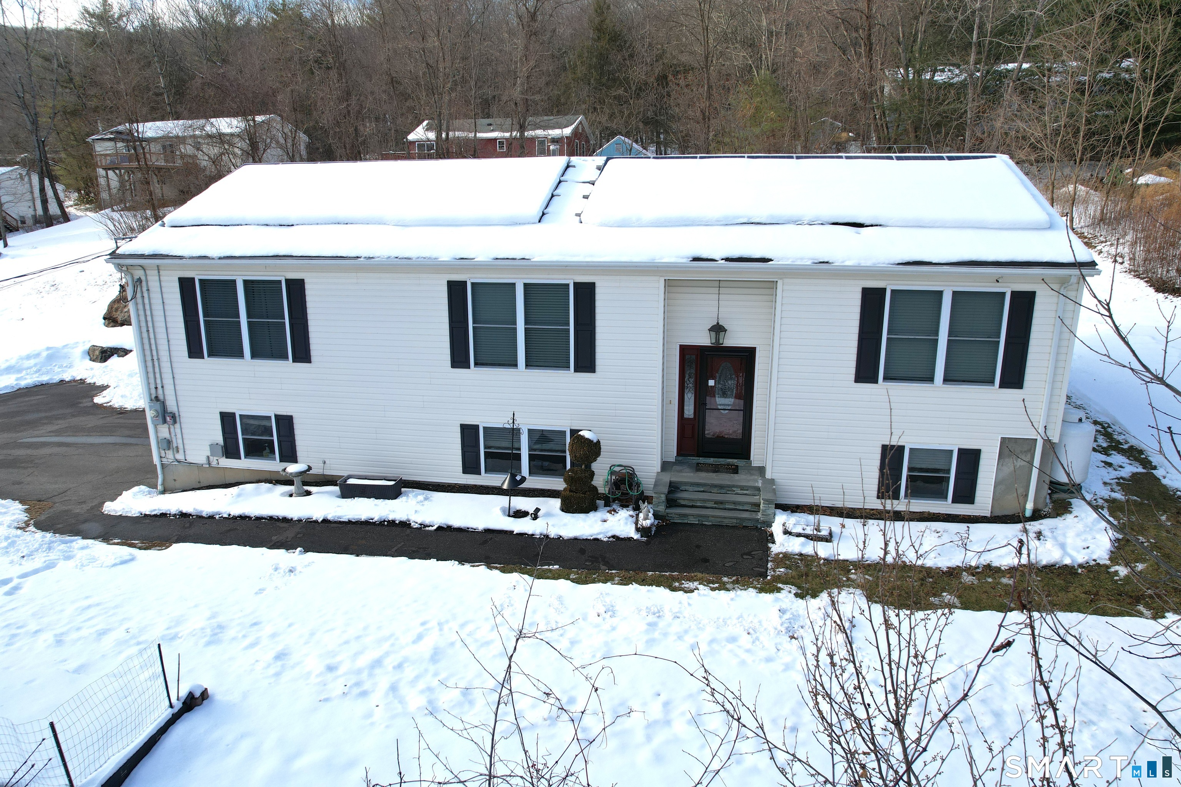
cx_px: 590
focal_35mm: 22
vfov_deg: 57.2
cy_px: 394
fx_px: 722
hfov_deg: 78.6
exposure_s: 1/1250
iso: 100
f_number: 2.8
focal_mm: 8.38
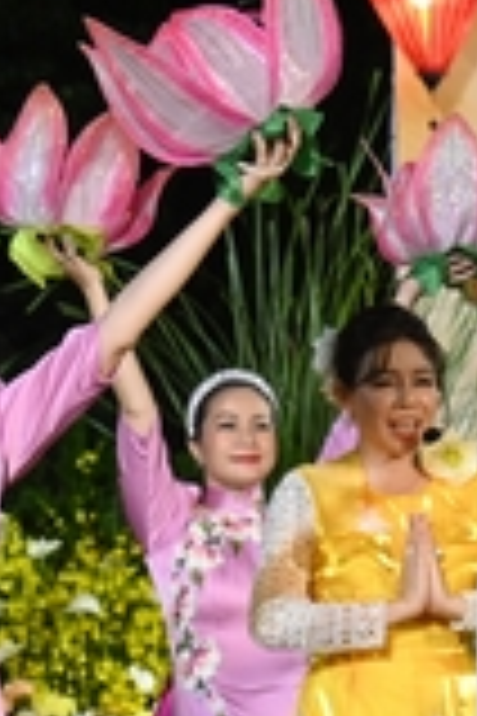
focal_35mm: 196
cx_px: 320
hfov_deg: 7.0
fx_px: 3895
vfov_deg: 10.5
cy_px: 432
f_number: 4
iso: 3200
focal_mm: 48
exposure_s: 1/250
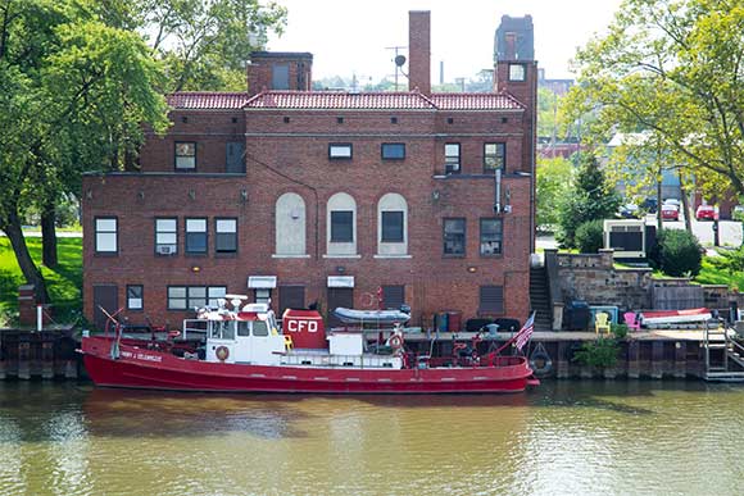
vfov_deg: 14.7
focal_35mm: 93
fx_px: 1922
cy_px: 248
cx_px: 372
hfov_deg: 21.9
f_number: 6.3
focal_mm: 62
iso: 200
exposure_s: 1/250
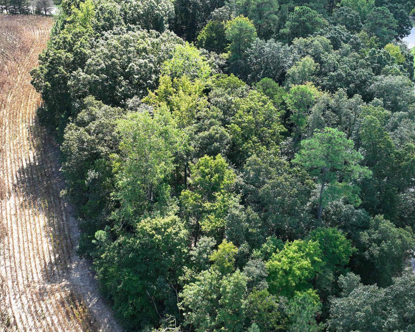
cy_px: 147
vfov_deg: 35.6
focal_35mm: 42
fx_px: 516
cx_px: 205
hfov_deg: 43.8
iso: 360
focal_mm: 12.29
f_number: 2.8
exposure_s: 1/1600
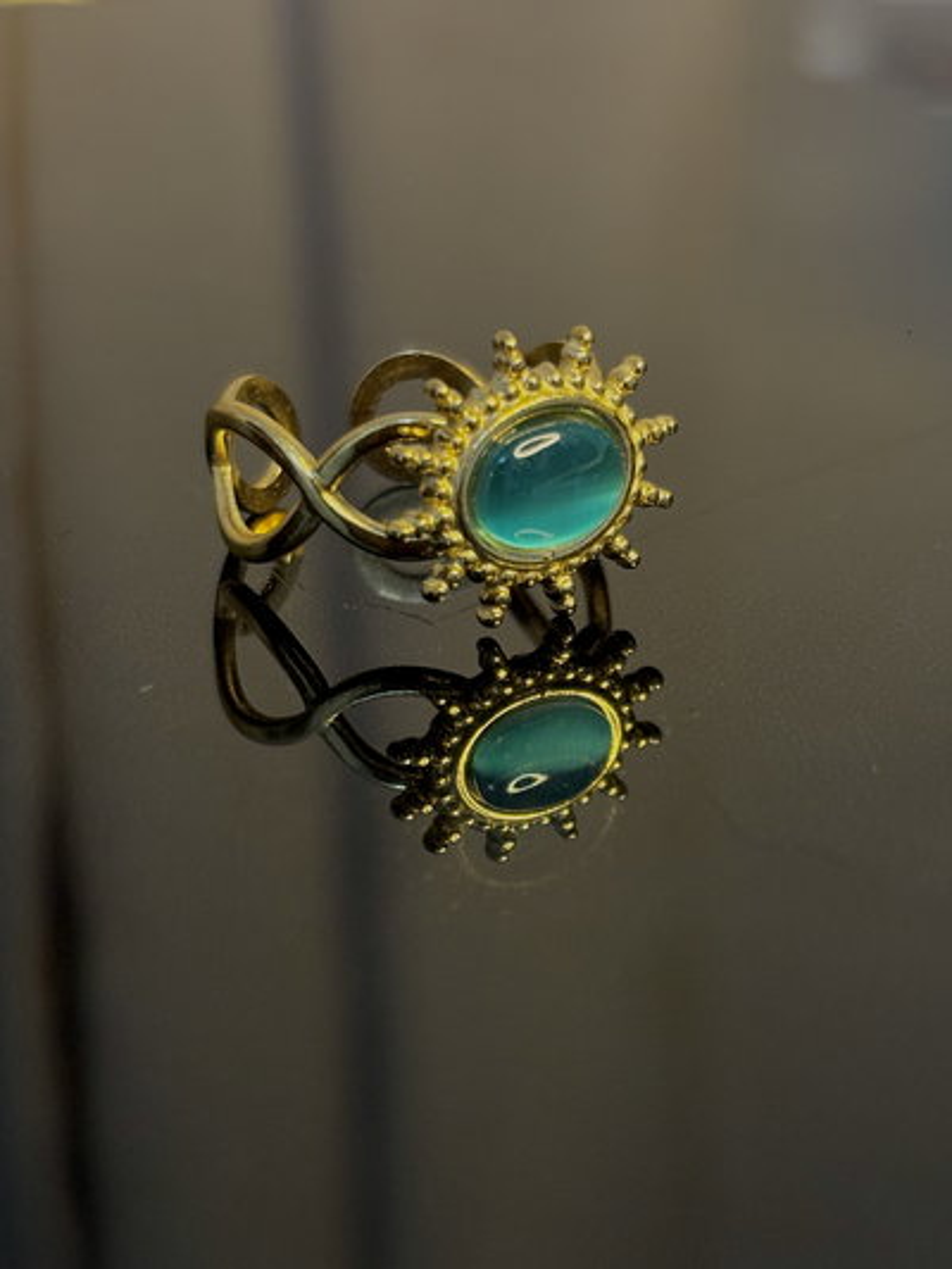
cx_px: 476
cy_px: 634
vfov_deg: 36.8
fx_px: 1906
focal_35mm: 52
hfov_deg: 28.0
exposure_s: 1/33
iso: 250
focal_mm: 5.96
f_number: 1.6
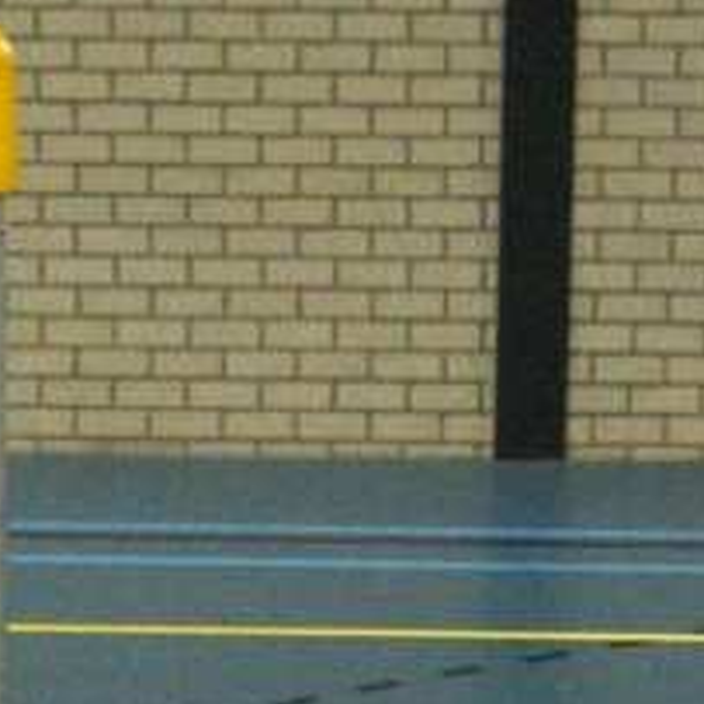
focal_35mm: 211
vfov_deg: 8.1
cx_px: 139
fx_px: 4855
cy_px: 1134
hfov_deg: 8.3
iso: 800
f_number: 4
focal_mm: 28
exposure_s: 1/160
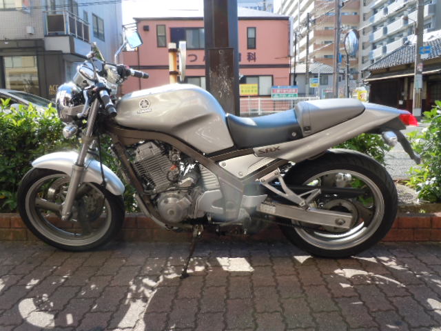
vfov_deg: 49.7
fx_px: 357
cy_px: 166
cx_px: 220
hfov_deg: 63.4
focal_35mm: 28
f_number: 3.7
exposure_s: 1/200
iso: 100
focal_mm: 5
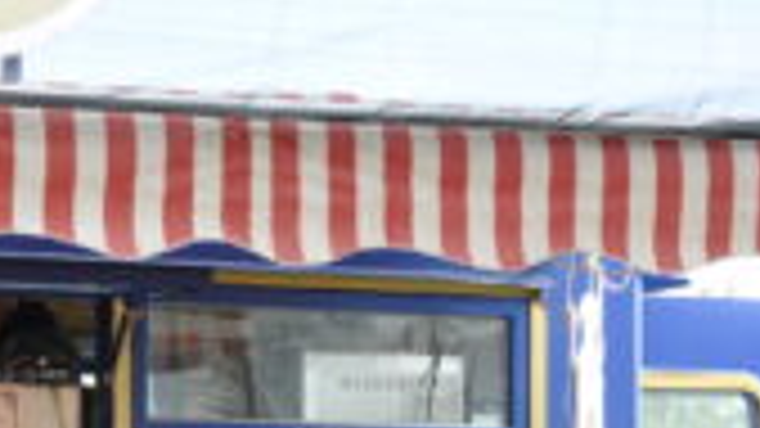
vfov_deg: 8.6
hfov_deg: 15.2
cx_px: 81
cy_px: 491
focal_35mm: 139
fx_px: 2807
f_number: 8
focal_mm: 35
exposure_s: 1/60
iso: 200
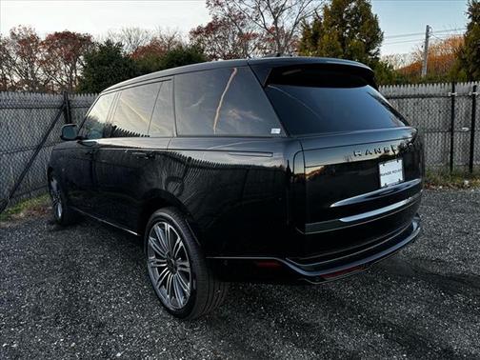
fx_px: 333
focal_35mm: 24
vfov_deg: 56.8
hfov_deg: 71.6
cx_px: 240
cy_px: 180
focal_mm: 6.76
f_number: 1.78
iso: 64
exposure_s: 1/121
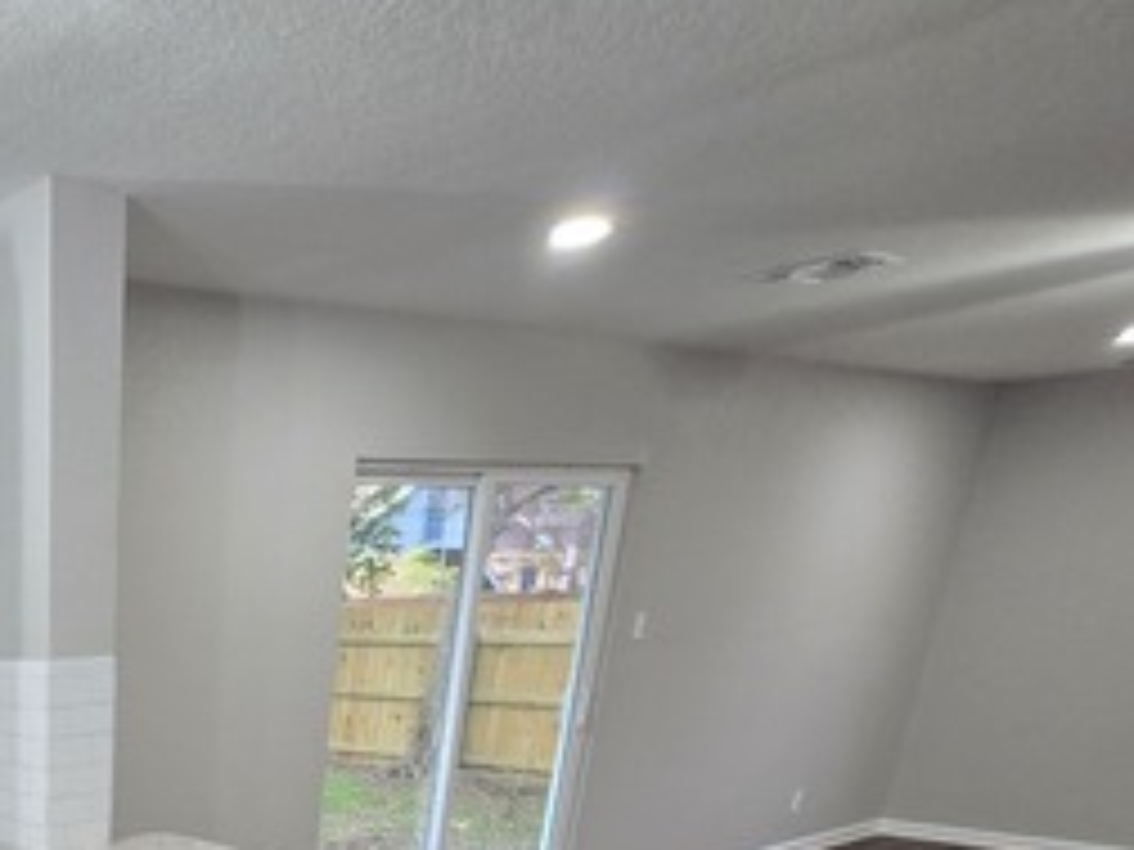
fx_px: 1081
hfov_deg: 45.0
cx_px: -50
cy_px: 1039
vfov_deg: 34.0
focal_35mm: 33
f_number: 2.2
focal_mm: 1.7
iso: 250
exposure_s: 1/60
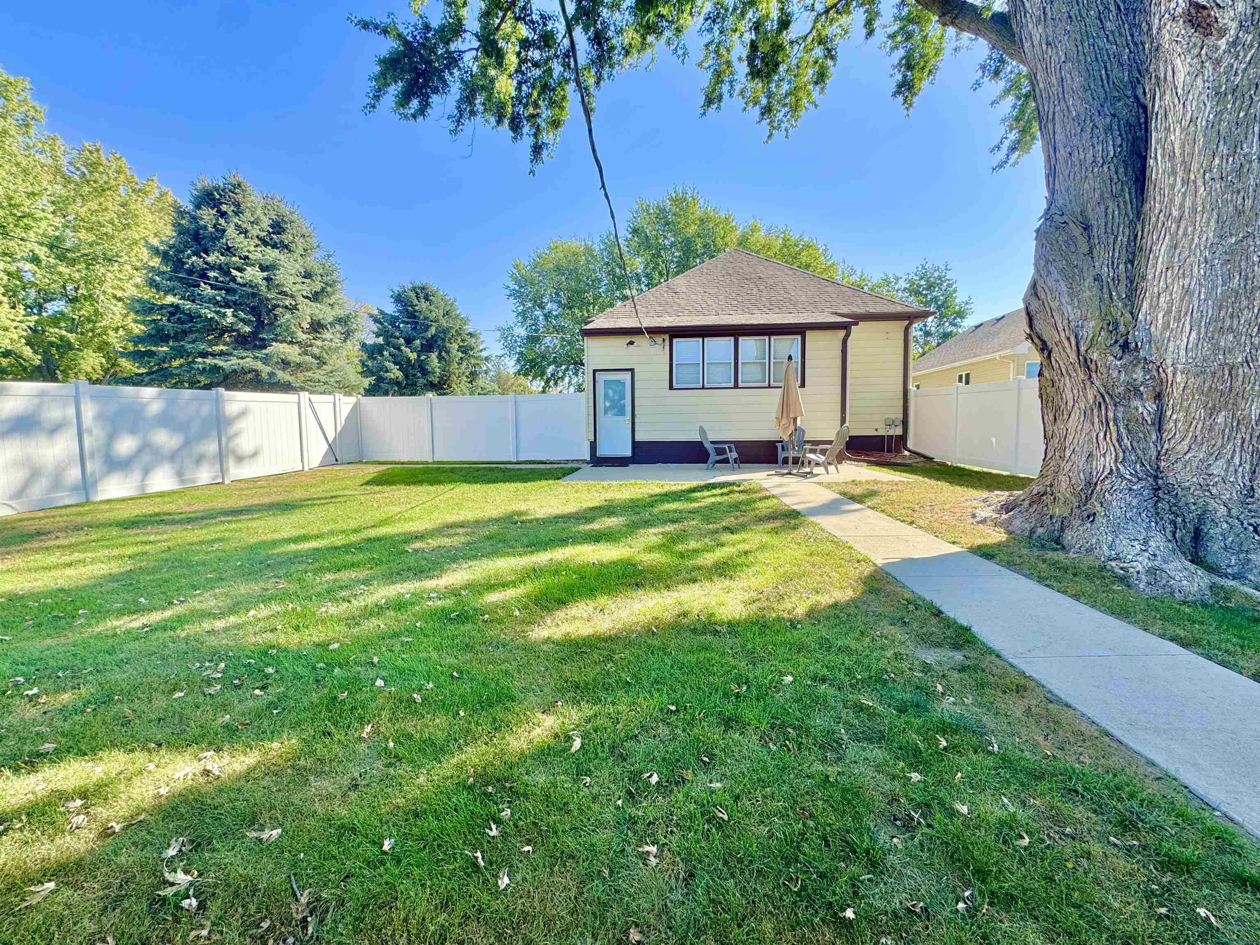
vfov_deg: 85.7
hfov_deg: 102.1
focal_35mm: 14
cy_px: 472
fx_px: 510
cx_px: 630
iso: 50
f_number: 2.2
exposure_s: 1/552
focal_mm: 2.22
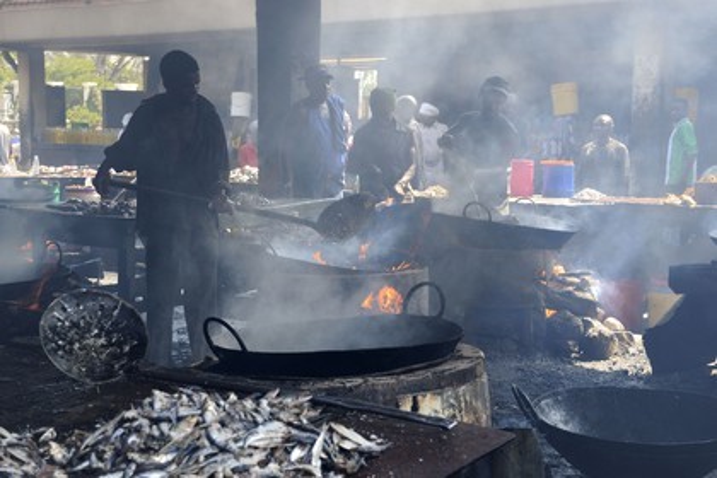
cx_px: 358
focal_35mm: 55
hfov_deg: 36.2
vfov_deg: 24.6
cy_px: 239
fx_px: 1095
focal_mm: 55
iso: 400
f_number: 7.1
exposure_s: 1/125
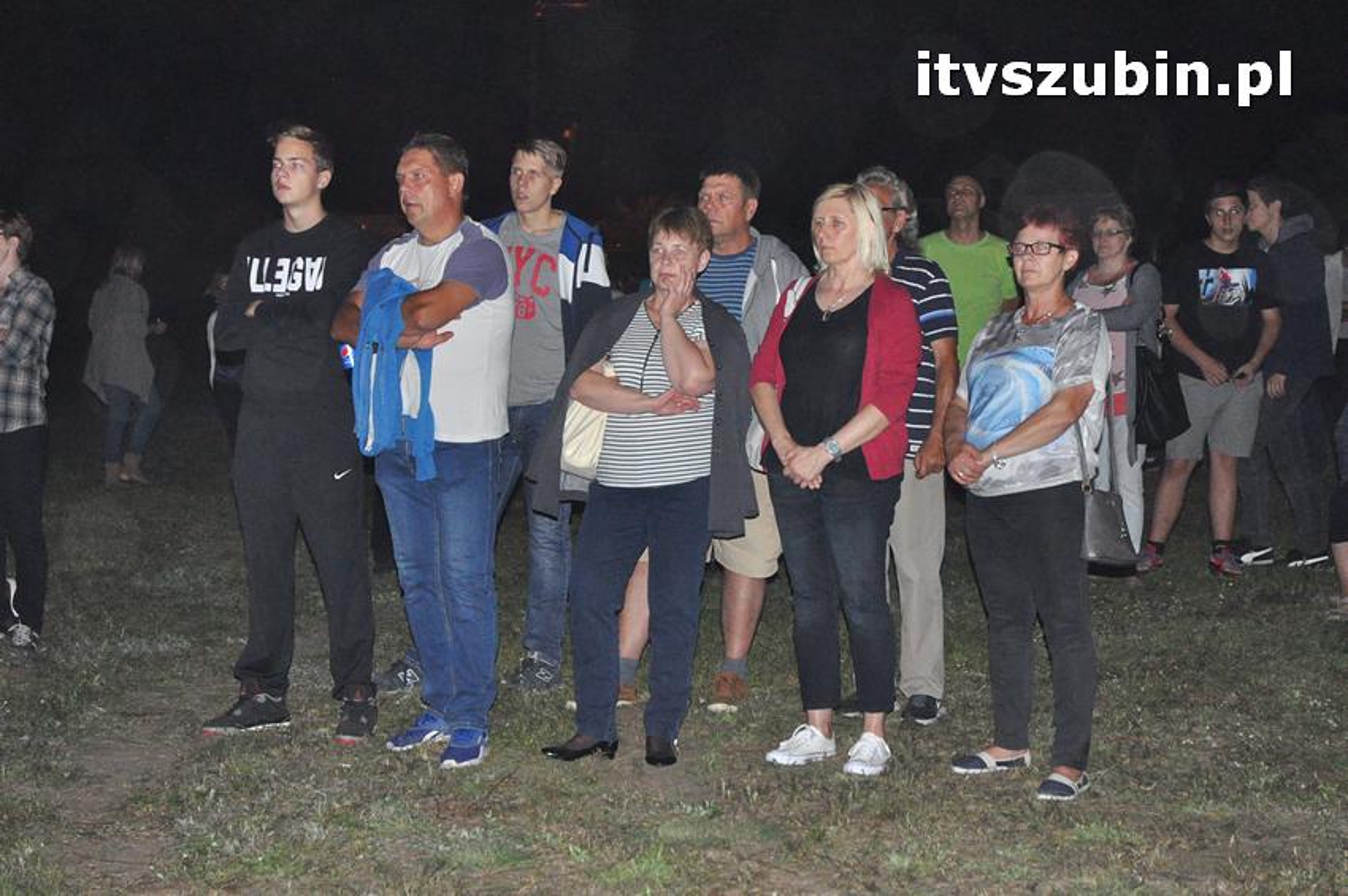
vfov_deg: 18.9
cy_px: 448
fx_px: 2693
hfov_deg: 28.1
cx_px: 674
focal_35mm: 72
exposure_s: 1/60
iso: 3200
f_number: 5.6
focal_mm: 48
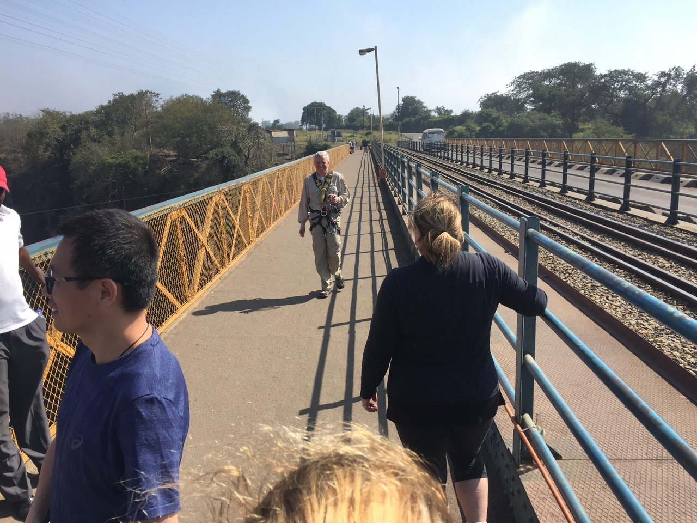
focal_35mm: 29
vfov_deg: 48.2
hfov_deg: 61.7
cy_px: 262
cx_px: 348
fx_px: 584
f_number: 2.2
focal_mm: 4.15
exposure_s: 1/1582
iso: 32
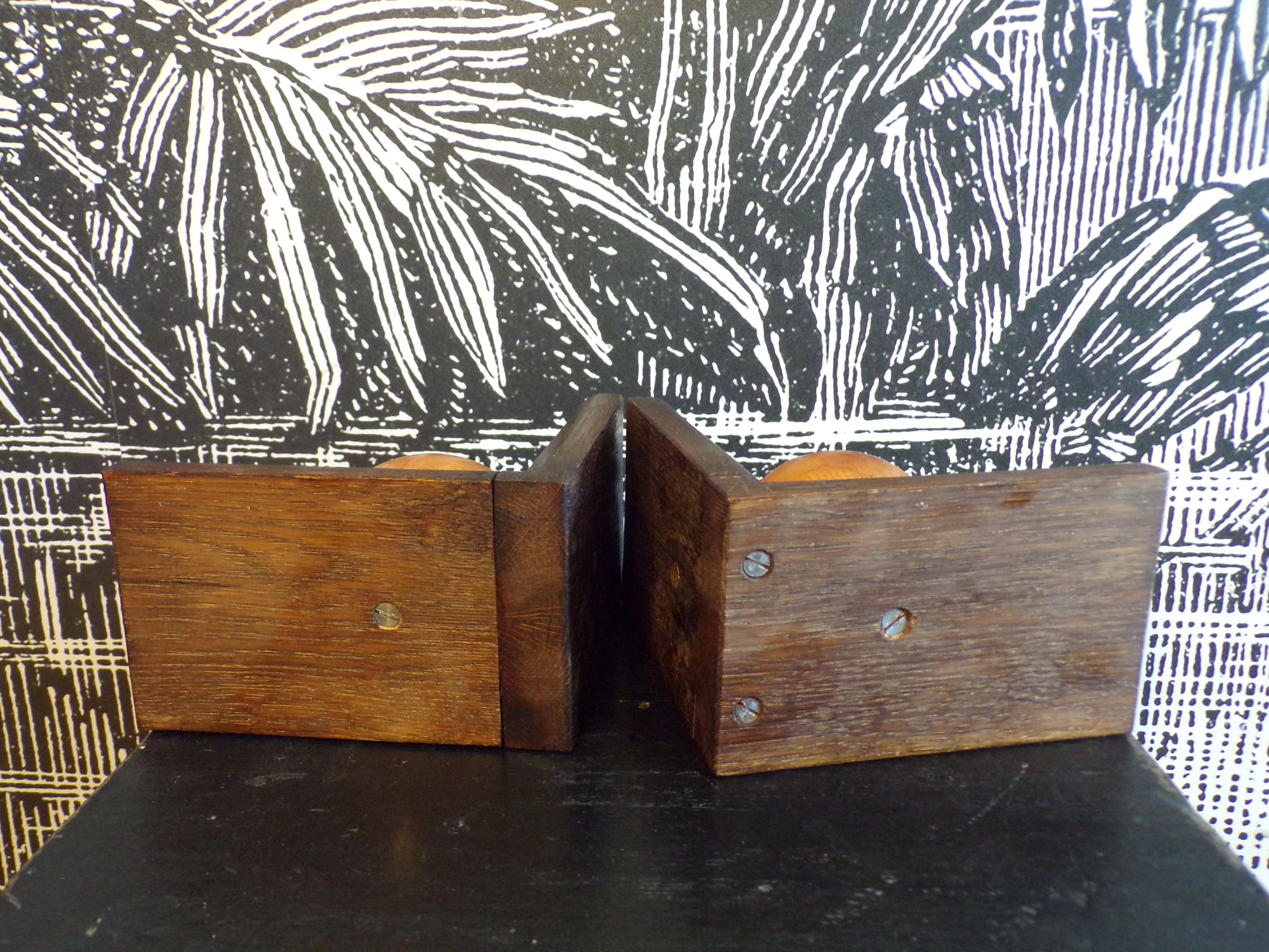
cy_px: 476
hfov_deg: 63.4
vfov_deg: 49.7
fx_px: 1026
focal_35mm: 28
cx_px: 634
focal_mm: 5
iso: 400
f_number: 3.1
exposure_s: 1/14
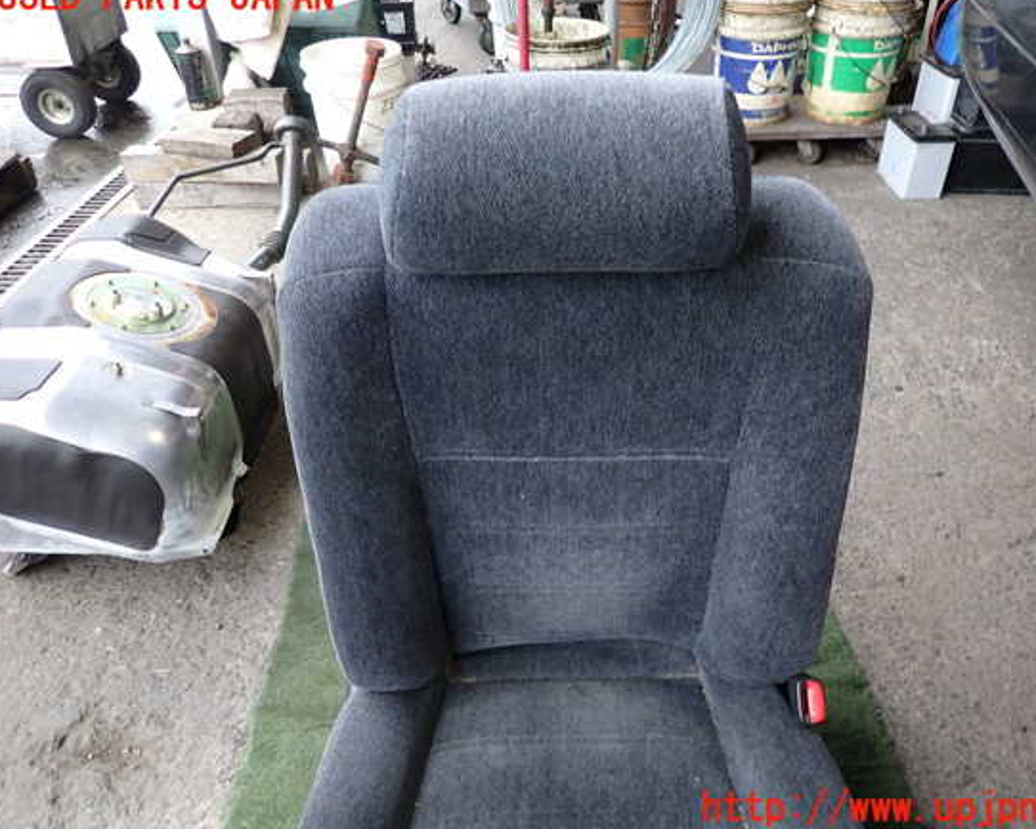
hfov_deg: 64.0
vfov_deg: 53.2
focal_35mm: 27
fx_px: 828
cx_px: 560
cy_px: 403
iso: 200
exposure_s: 1/40
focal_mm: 4.5
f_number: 2
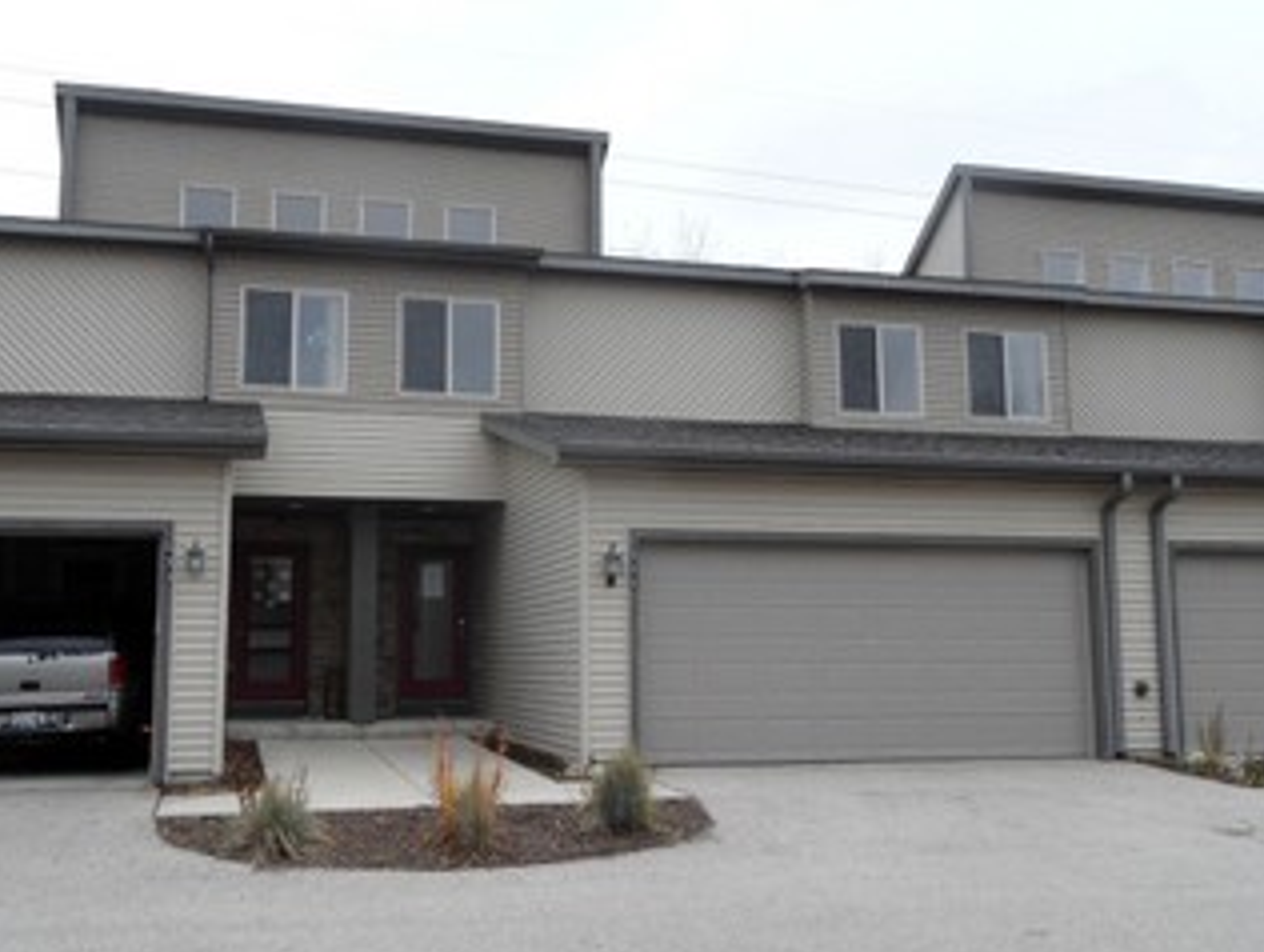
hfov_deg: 52.5
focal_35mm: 35
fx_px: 1280
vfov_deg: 40.8
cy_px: 472
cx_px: 580
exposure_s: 1/45
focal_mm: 5.3
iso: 100
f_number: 3.4
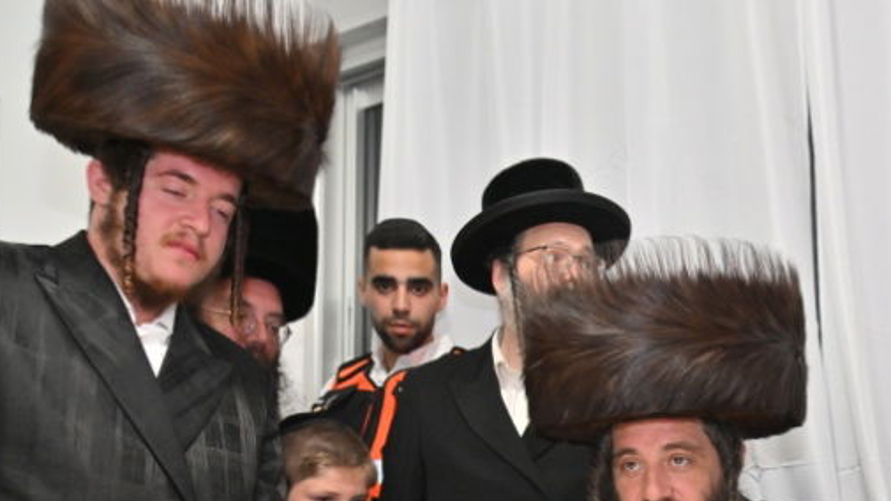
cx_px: 681
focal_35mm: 51
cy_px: 574
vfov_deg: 22.0
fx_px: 1205
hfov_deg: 39.4
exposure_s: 1/160
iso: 800
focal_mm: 24
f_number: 4
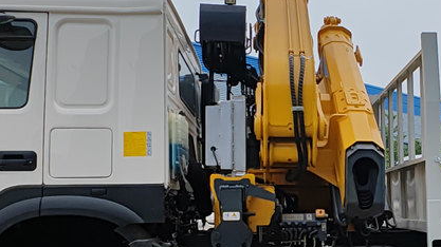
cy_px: 186
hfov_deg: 43.0
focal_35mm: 46
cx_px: 337
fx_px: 538
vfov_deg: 25.6
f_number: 2
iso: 50
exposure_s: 1/800
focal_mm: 1.82
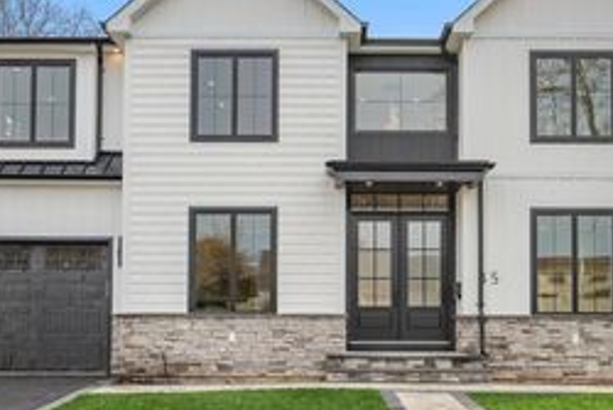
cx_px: 326
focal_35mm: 42
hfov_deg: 46.3
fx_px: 716
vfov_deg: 31.6
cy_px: 288
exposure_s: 1/200
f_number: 8
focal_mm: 21
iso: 320
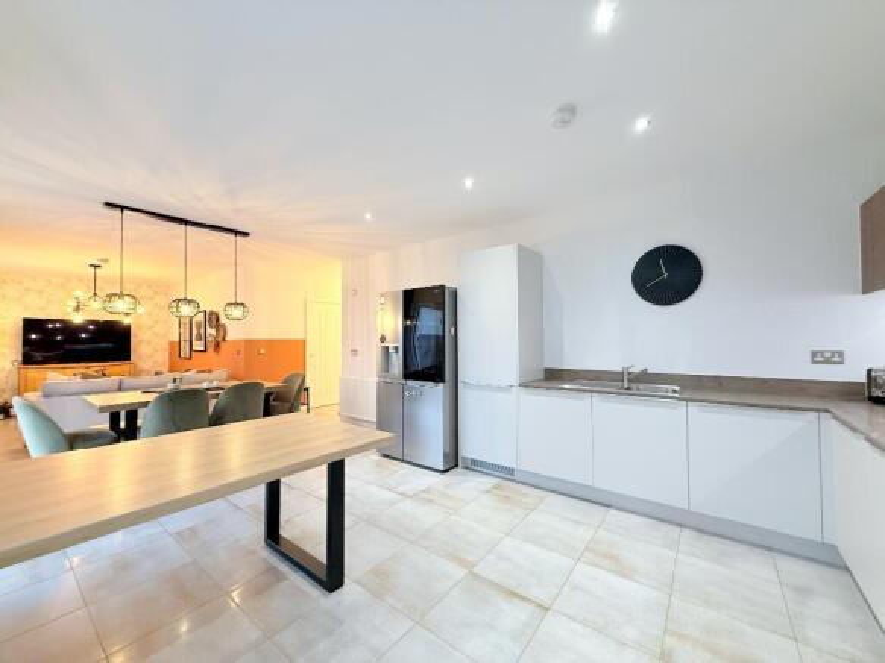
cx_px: 442
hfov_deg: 102.1
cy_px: 332
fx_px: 358
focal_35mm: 14
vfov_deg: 85.7
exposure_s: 1/50
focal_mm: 2.22
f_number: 2.2
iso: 200
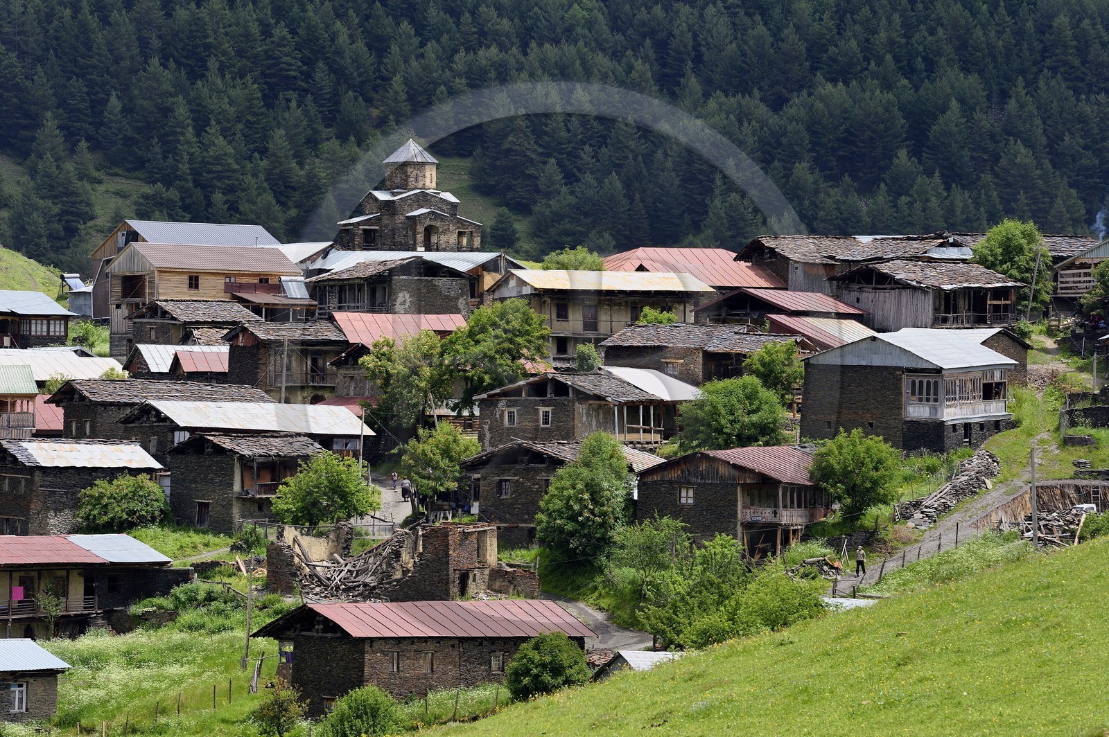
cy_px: 368
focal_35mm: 200
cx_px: 554
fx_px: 6156
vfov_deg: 6.9
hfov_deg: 10.3
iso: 200
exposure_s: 1/250
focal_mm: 200
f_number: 9
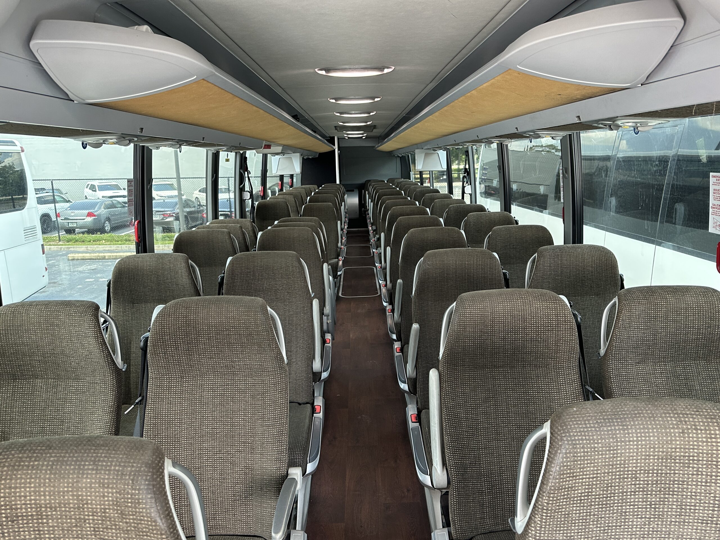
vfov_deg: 56.8
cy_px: 270
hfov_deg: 71.6
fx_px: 499
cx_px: 360
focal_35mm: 24
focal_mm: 6.86
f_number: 1.78
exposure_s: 1/60
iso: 320
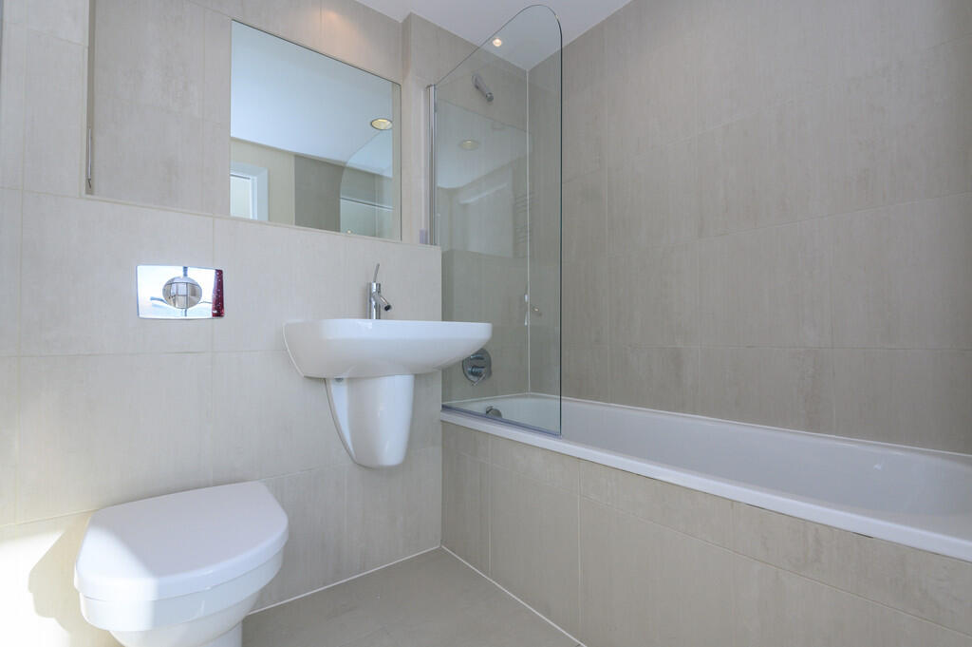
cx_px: 486
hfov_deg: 96.8
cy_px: 324
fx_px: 432
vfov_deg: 73.7
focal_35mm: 16
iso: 400
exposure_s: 1/160
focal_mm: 16
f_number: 8
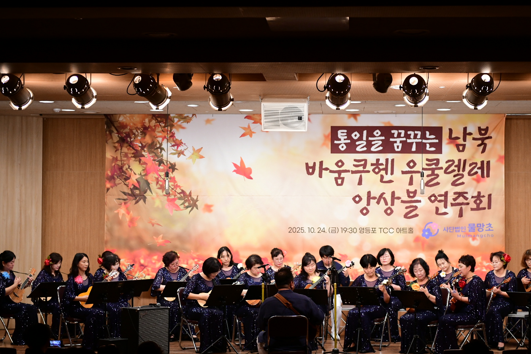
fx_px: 1106
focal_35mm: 75
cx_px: 295
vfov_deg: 18.2
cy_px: 180
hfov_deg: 27.0
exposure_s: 1/500
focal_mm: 62
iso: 2500
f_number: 2.8
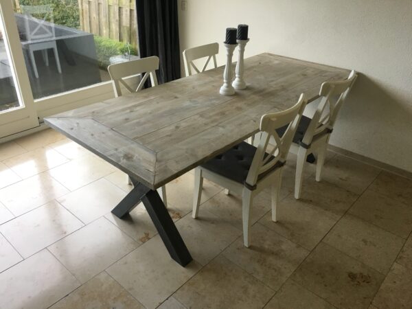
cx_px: 206
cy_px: 154
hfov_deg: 61.7
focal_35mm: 29
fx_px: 345
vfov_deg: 48.2
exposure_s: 1/33
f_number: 2.2
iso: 50
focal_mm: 4.15
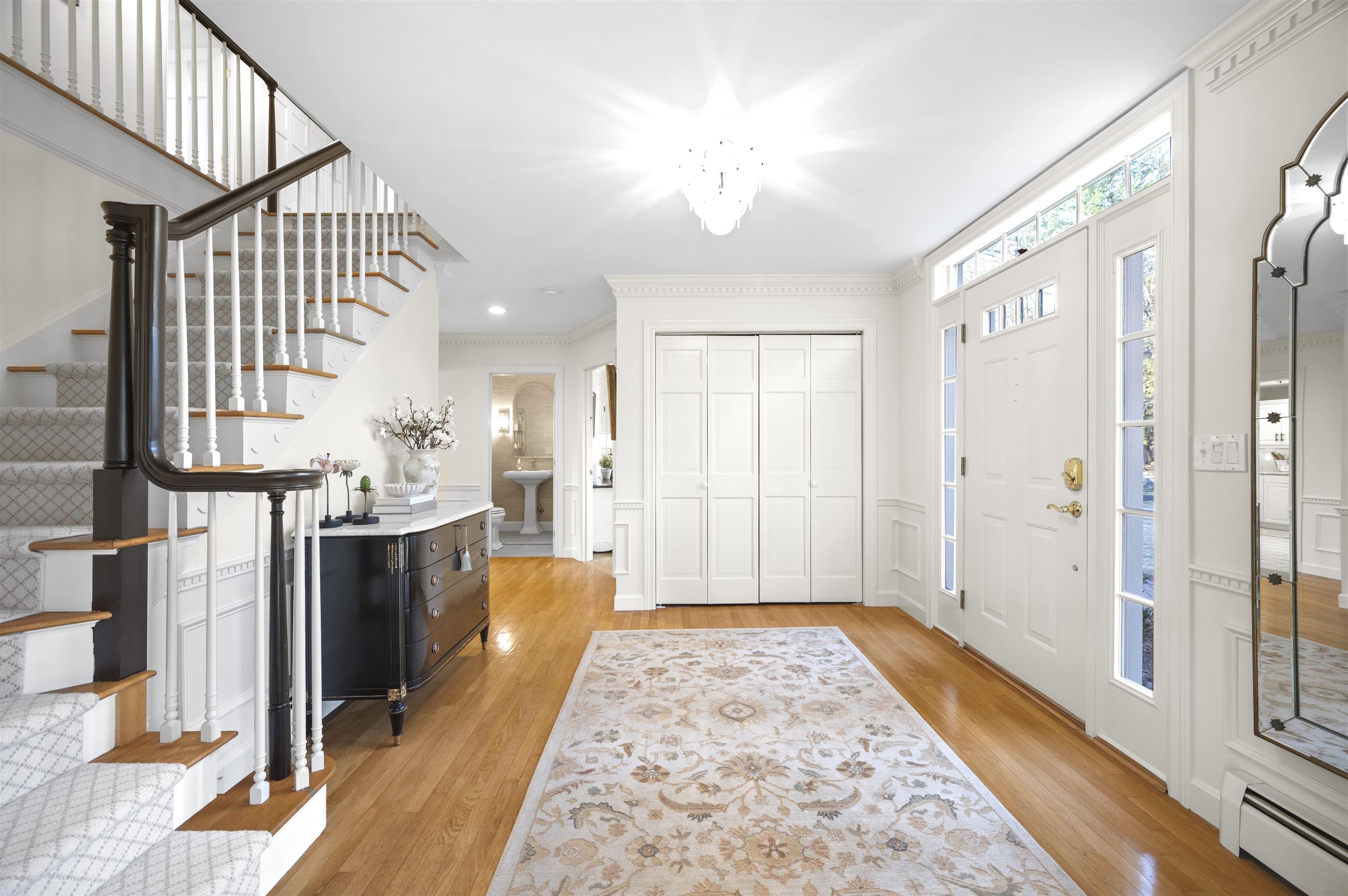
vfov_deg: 77.2
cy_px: 448
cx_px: 674
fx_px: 561
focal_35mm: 15
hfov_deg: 100.4
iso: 250
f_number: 7.1
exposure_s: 4
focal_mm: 15
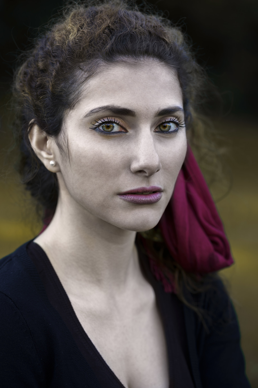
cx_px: 129
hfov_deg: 16.1
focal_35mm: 85
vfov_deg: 23.9
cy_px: 194
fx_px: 914
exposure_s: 1/125
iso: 100
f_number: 4
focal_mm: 85
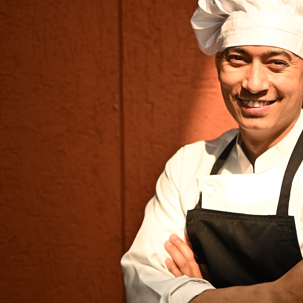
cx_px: 244
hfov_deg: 16.8
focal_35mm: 103
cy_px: 127
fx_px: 1020
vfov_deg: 16.9
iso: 500
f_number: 1.8
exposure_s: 1/3200
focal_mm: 50
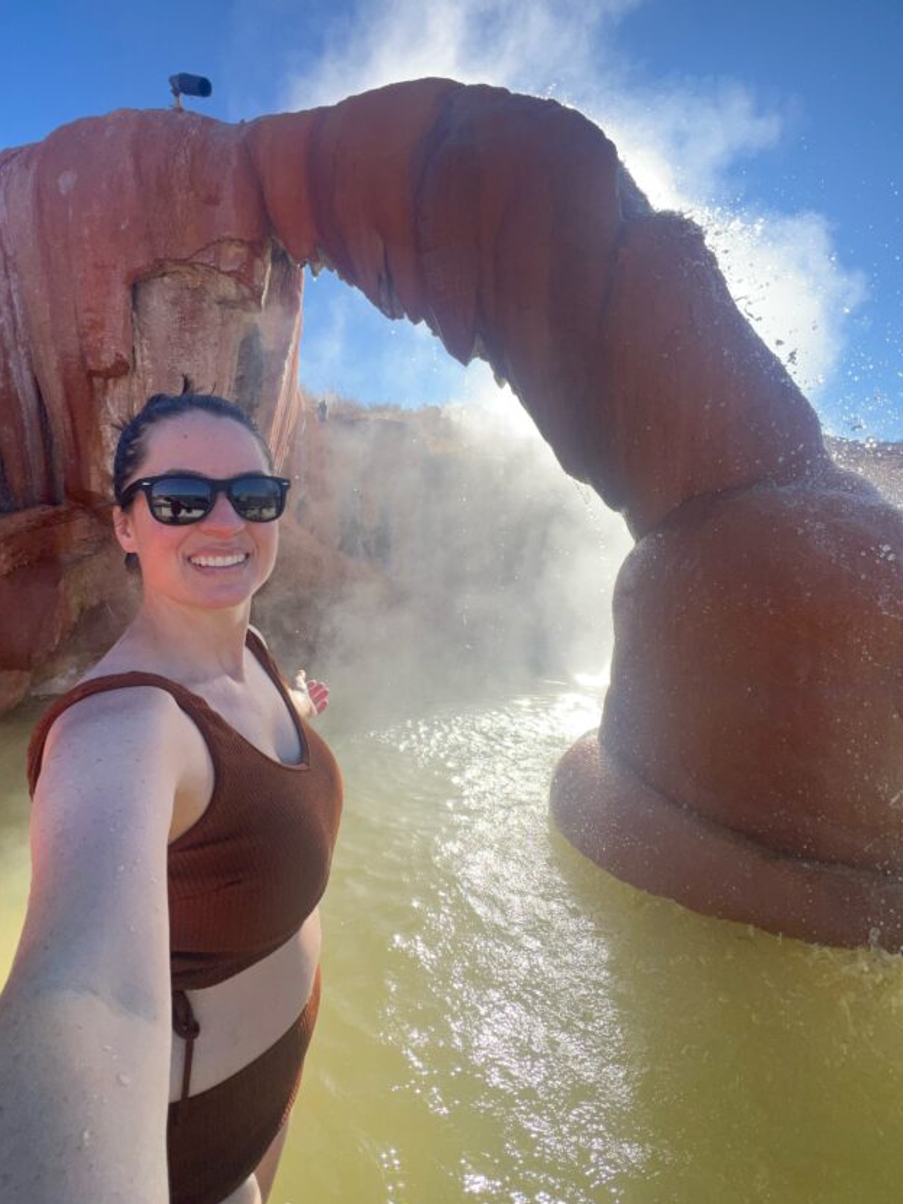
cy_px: 547
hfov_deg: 78.0
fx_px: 557
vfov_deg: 94.2
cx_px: 423
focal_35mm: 16
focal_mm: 1.57
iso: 32
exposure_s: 1/1054
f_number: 1.8
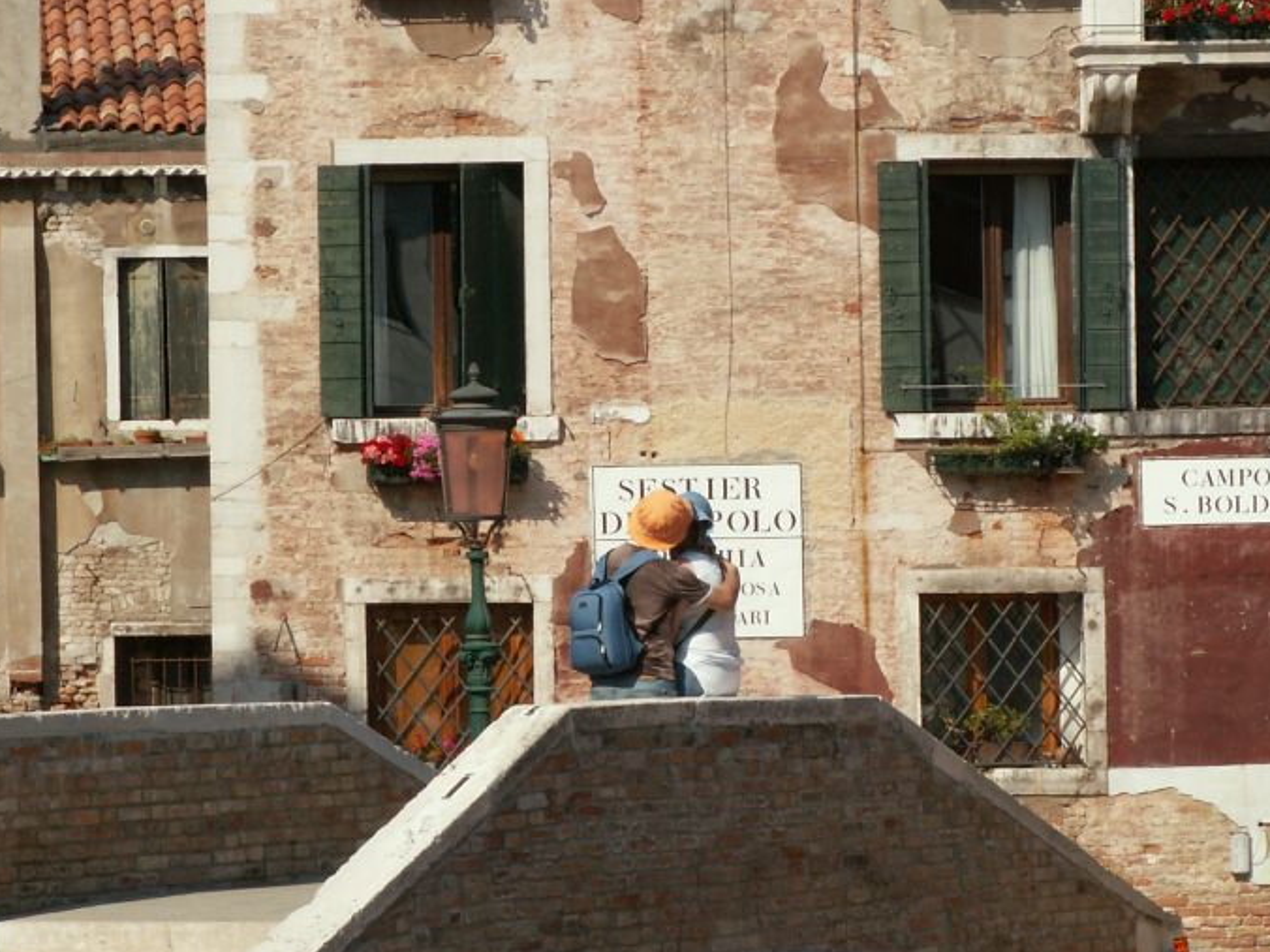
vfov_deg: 7.7
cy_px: 597
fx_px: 7118
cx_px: 682
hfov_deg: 10.2
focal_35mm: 194
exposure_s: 1/250
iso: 50
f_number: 8
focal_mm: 20.98
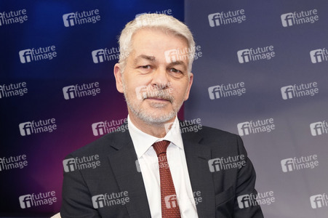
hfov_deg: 46.4
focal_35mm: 42
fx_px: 382
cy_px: 109
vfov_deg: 31.8
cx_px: 164
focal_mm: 42
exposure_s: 1/125
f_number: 5.6
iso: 2000
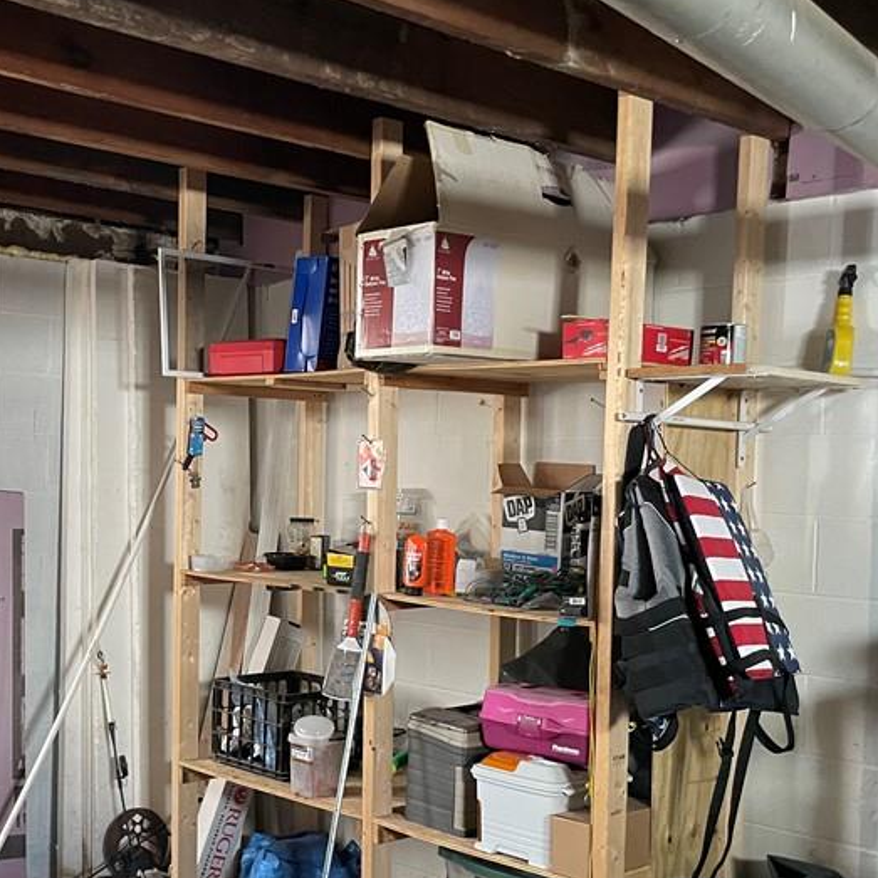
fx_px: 1291
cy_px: 529
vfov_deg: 37.4
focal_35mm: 45
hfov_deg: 36.1
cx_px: 154
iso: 320
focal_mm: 4.2
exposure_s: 1/60
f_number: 1.6
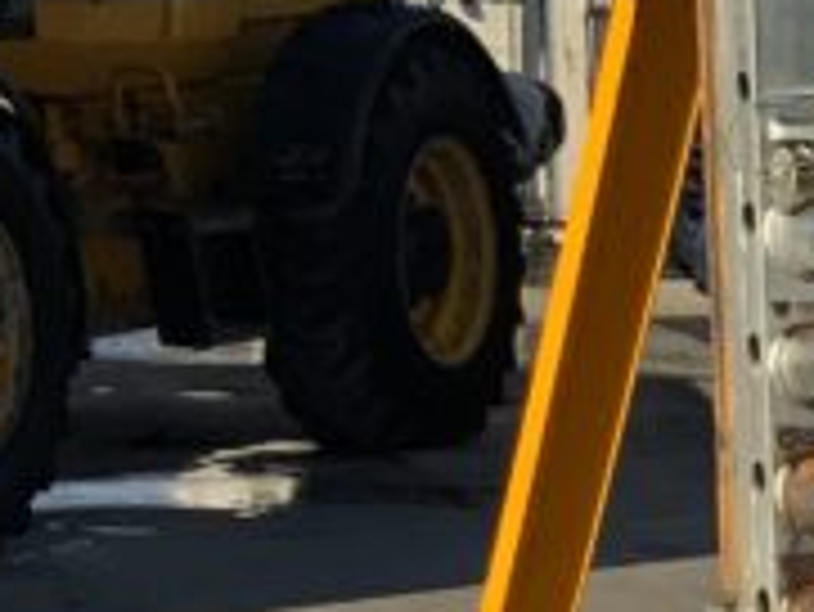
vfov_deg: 8.9
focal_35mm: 164
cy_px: 864
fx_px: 3859
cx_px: 1740
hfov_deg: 10.8
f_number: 1.8
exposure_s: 1/1490
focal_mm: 3
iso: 16
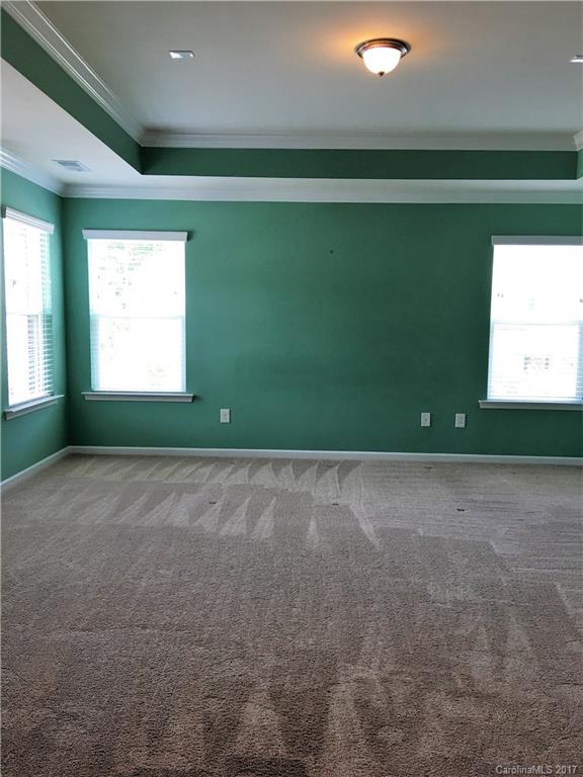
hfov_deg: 48.2
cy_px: 388
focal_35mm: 29
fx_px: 651
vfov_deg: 61.7
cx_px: 292
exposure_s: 1/33
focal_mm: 4.15
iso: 25
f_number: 2.2
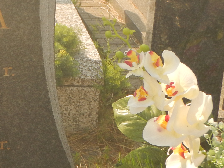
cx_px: -88
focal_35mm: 147
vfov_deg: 10.1
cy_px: 60
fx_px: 951
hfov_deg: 12.9
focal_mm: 9.2
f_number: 4.3
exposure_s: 1/320
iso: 125
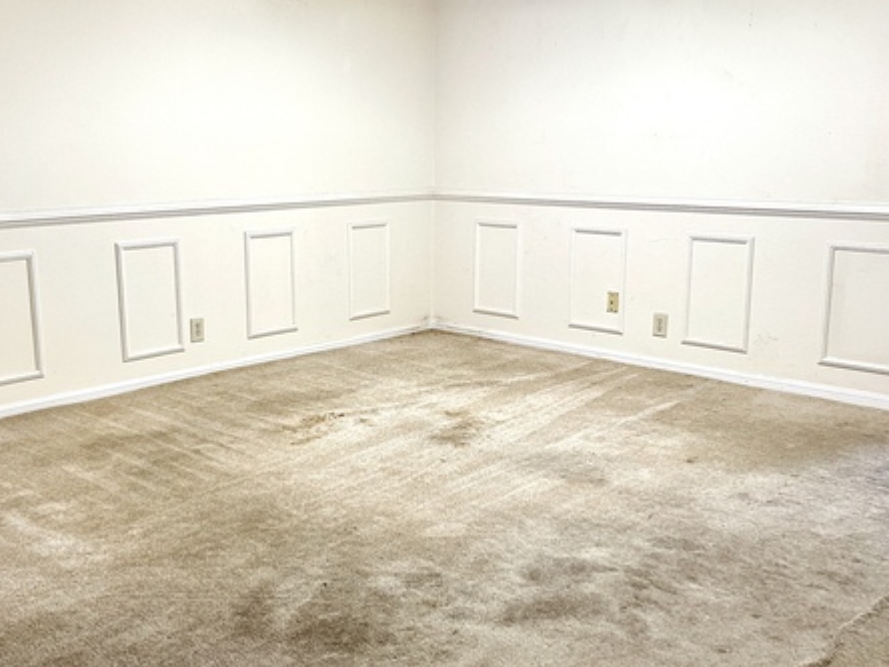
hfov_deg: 51.1
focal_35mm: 36
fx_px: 925
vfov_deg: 39.6
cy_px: 314
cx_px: 374
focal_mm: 5.1
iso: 80
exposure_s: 1/60
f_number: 1.6
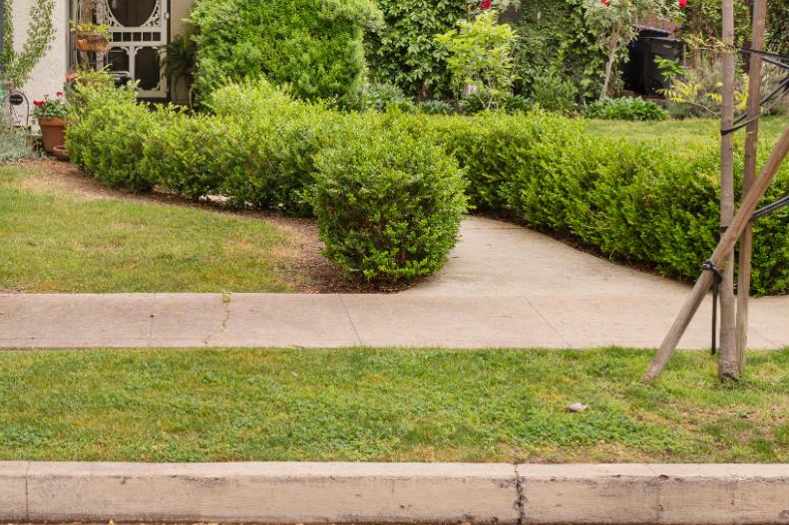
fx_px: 1653
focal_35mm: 75
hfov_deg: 26.3
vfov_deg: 17.8
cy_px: 40
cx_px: 143
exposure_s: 1/40
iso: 100
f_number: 9
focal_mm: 26.5
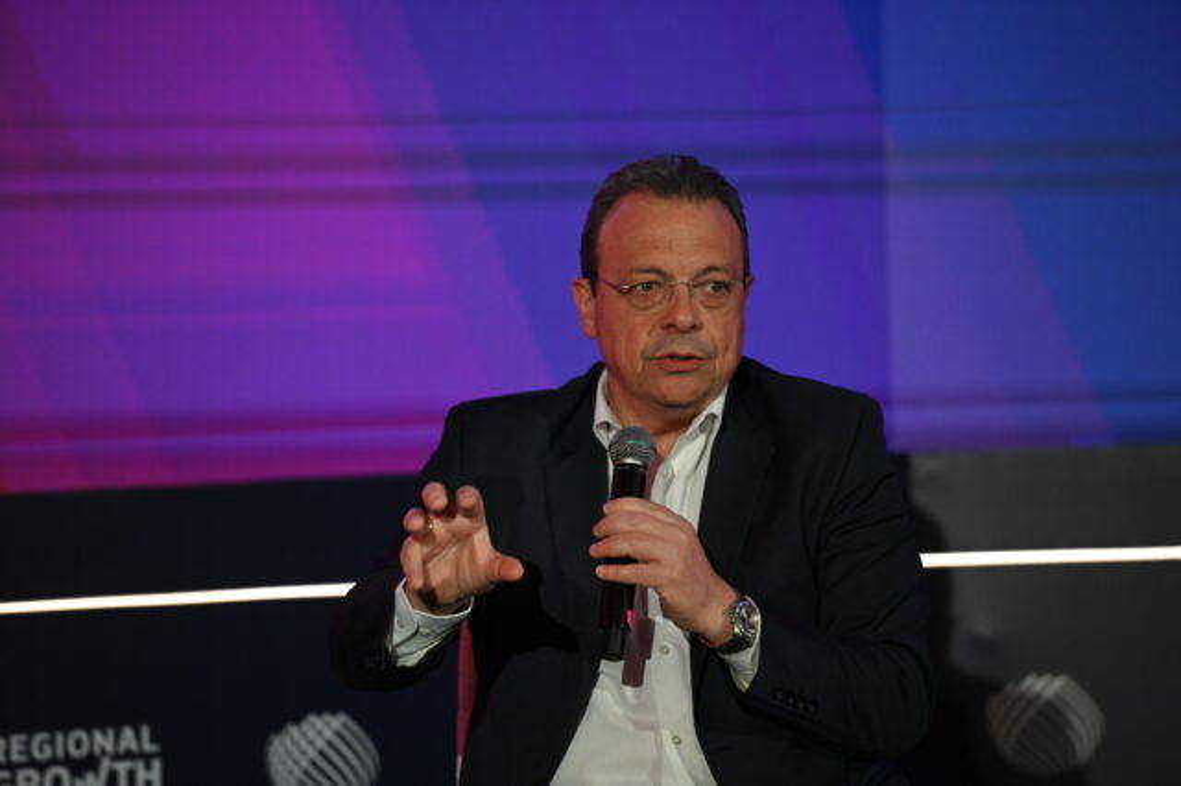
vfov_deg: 6.9
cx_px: 590
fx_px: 6557
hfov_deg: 10.3
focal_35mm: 200
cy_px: 393
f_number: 3.2
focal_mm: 200
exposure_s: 1/320
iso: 4000
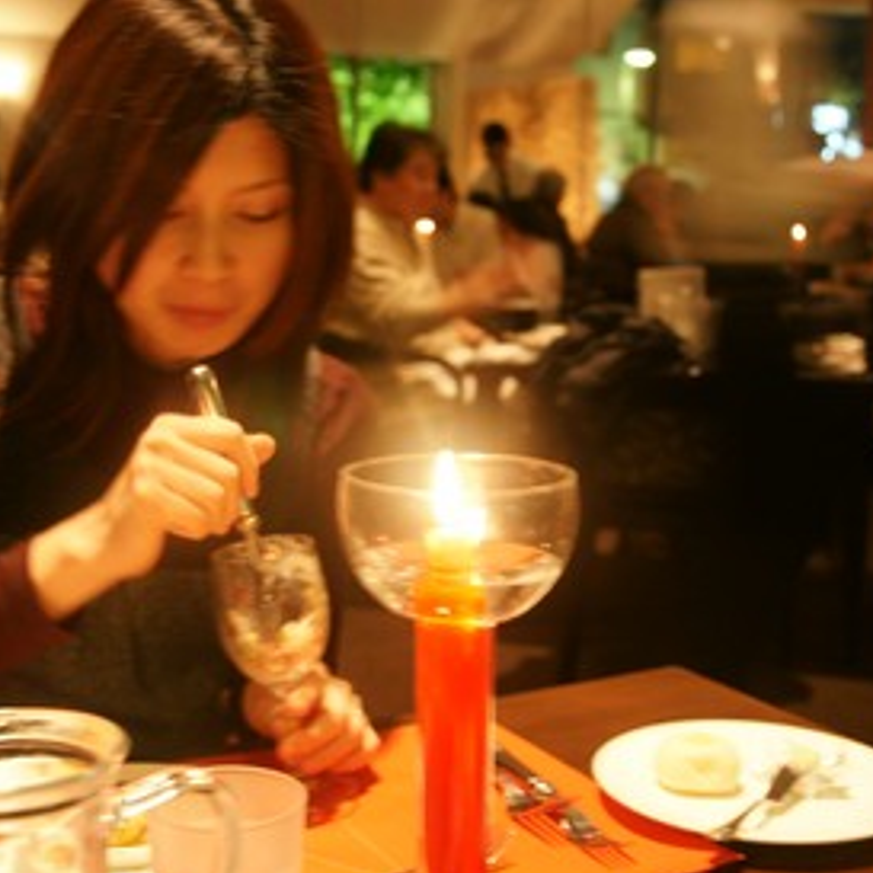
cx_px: 358
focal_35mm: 51
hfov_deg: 33.3
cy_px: 443
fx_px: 1455
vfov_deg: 33.4
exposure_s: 1/5
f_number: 4.5
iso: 800
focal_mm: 26
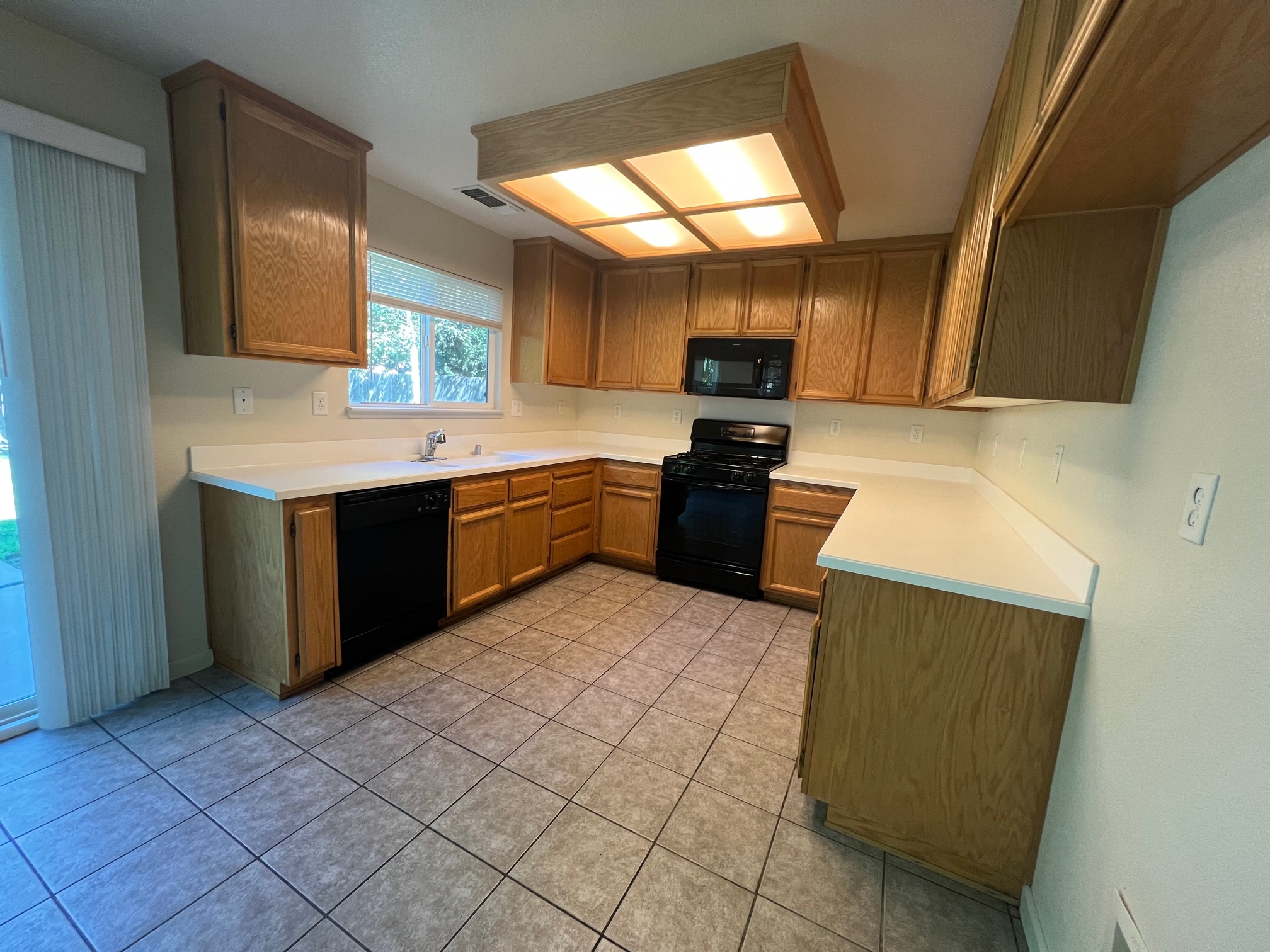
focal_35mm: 13
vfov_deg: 89.9
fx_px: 477
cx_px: 635
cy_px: 476
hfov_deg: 106.2
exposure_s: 1/60
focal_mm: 1.57
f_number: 1.8
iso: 125
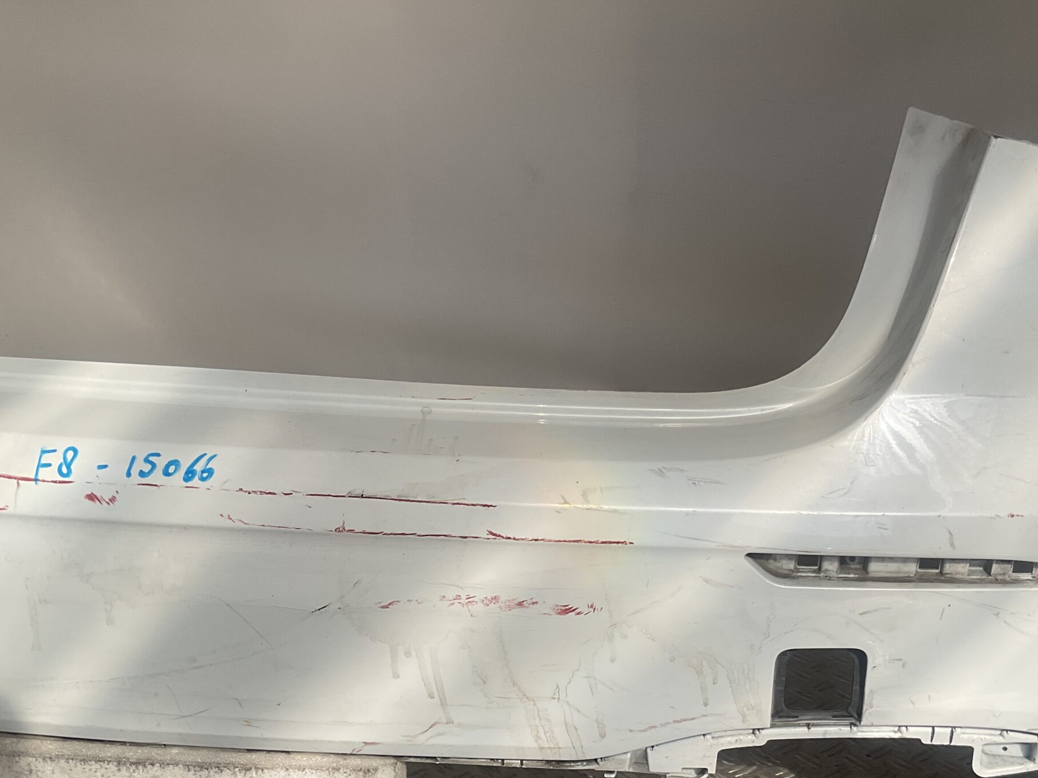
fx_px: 1229
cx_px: 655
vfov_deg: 34.9
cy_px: 489
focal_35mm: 41
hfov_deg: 45.4
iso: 16
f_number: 1.8
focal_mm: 3
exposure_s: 1/2227
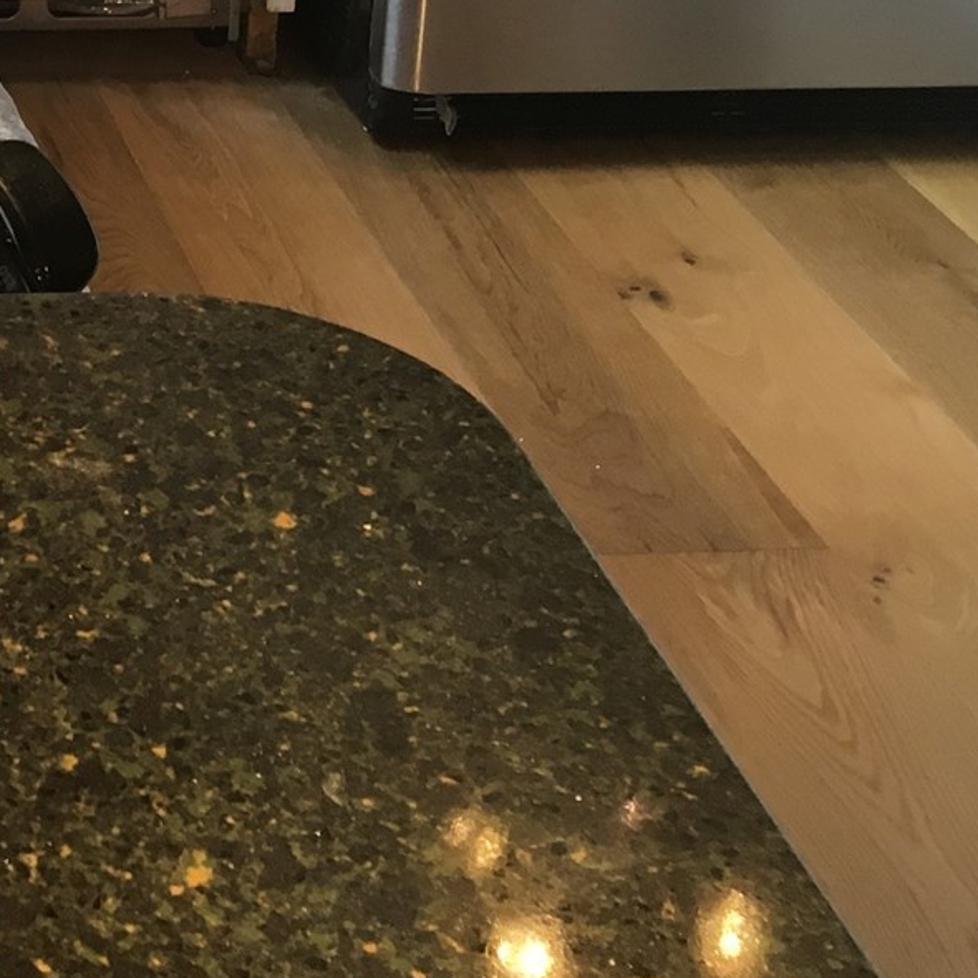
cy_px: -247
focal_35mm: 89
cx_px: -416
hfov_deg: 17.8
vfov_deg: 18.3
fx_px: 2845
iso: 25
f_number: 2.2
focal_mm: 4.15
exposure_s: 1/30
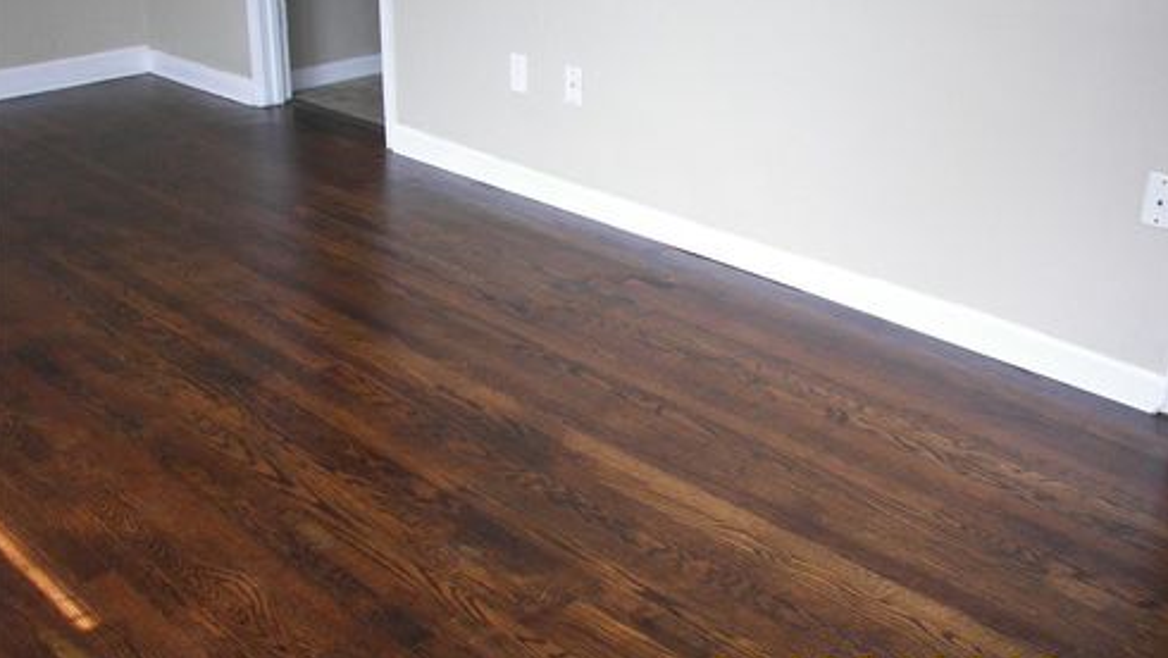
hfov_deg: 50.5
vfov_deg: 29.7
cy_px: 347
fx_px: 1239
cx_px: 586
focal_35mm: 40
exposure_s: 1/30
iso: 100
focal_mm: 6
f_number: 2.8
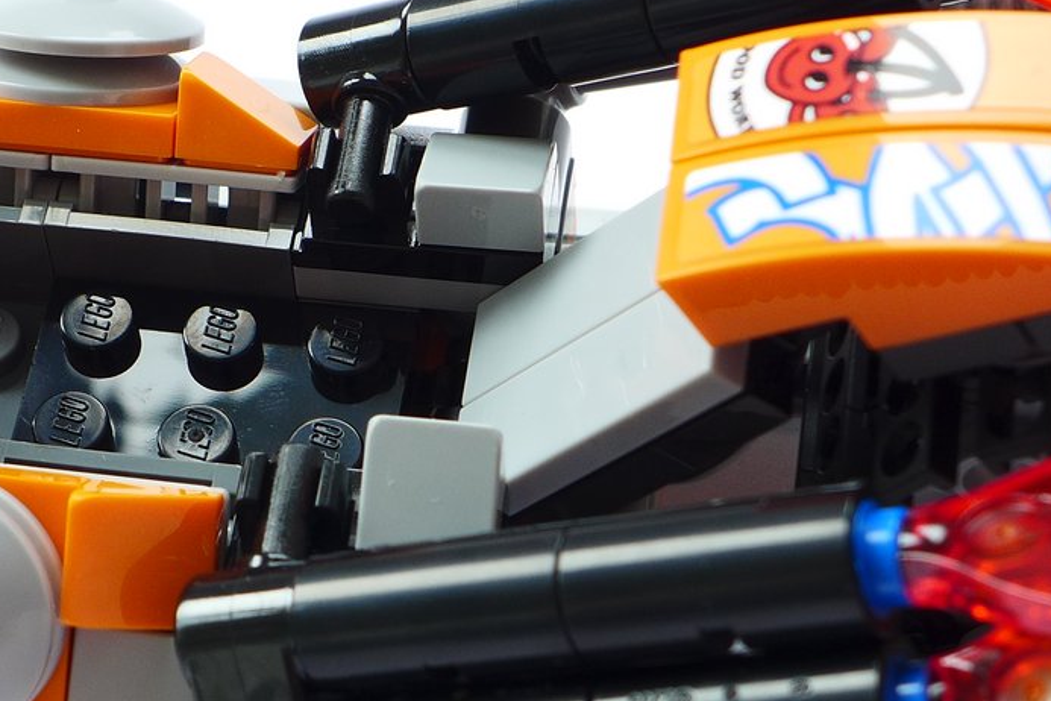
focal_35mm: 109
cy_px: 328
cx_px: 296
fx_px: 3182
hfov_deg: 18.7
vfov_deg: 12.6
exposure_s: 1/30
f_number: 3.5
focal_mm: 9.8
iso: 100
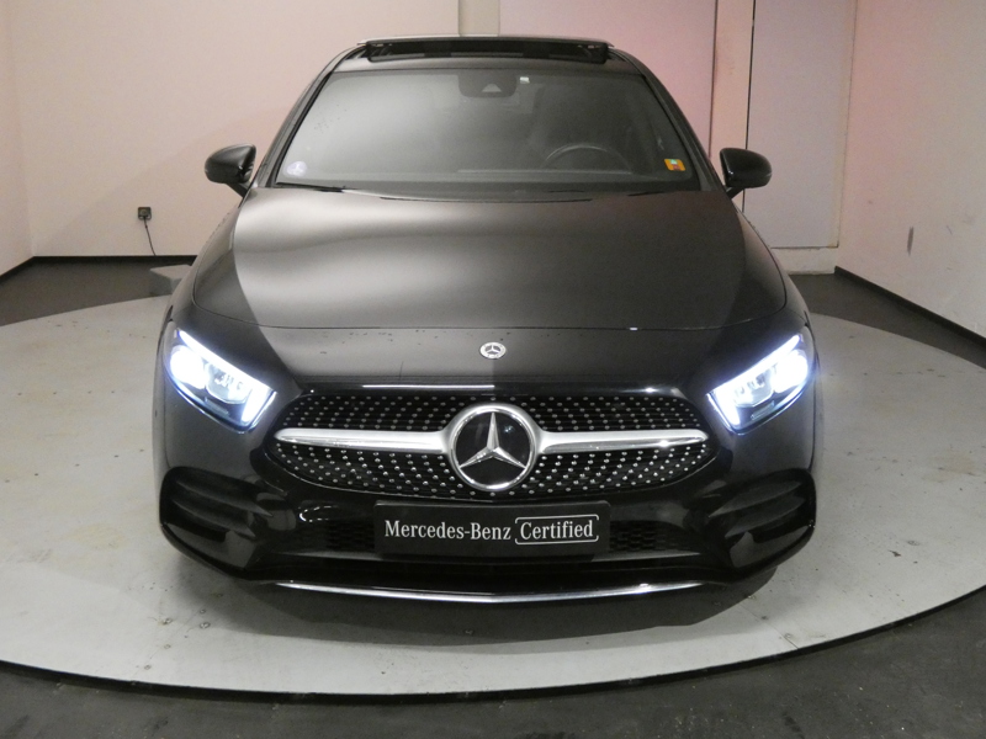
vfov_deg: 35.1
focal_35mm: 41
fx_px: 1168
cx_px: 493
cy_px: 370
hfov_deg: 45.8
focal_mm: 7.3
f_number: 3.6
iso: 1600
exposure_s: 1/80
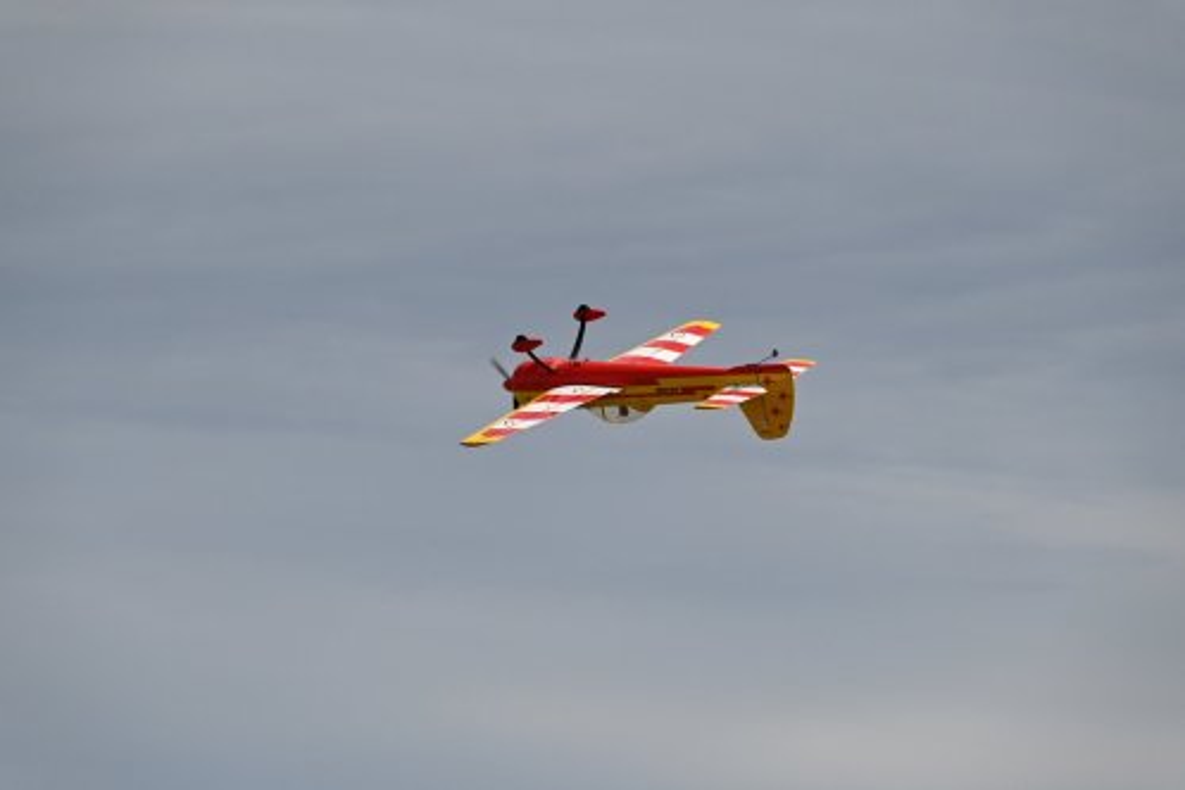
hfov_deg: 6.9
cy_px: 395
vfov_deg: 4.6
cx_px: 592
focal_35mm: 300
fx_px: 9874
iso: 640
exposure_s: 1/4000
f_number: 8
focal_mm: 200
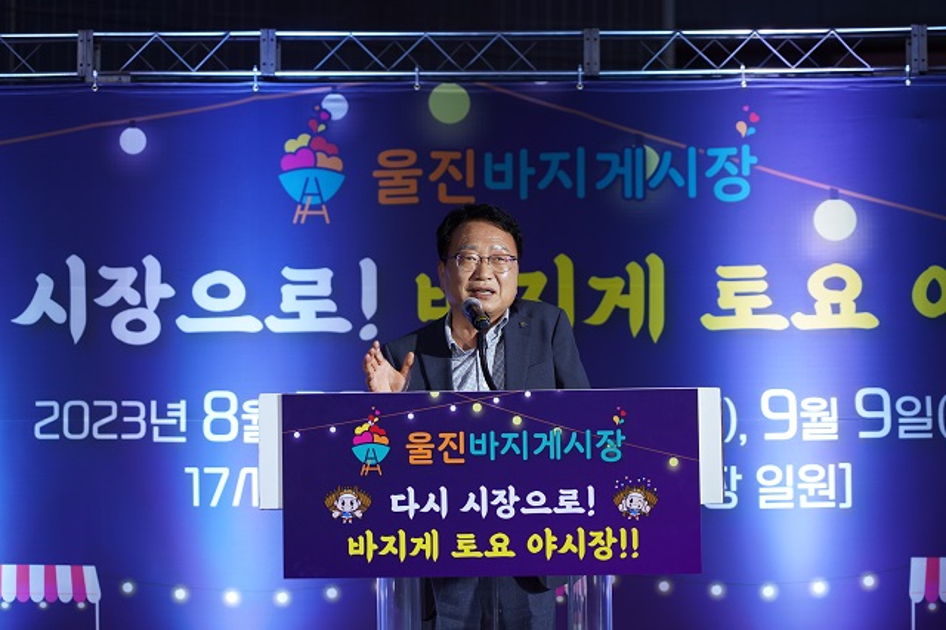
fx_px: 2758
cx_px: 473
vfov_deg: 13.0
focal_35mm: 105
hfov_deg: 19.5
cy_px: 315
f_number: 4
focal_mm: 105
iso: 400
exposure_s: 1/125
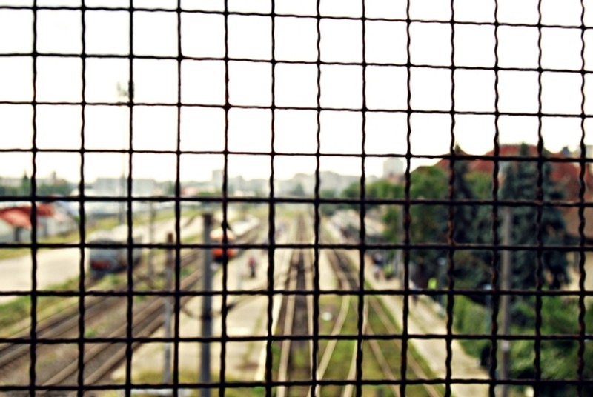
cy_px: 198
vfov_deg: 23.9
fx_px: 940
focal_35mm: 57
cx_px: 296
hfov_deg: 35.0
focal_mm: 38
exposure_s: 1/100
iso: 100
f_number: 7.1
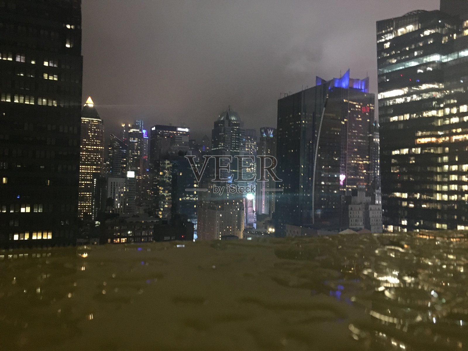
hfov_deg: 61.7
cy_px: 176
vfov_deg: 48.2
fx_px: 392
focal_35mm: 29
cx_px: 234
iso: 500
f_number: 2.2
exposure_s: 1/15
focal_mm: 4.15
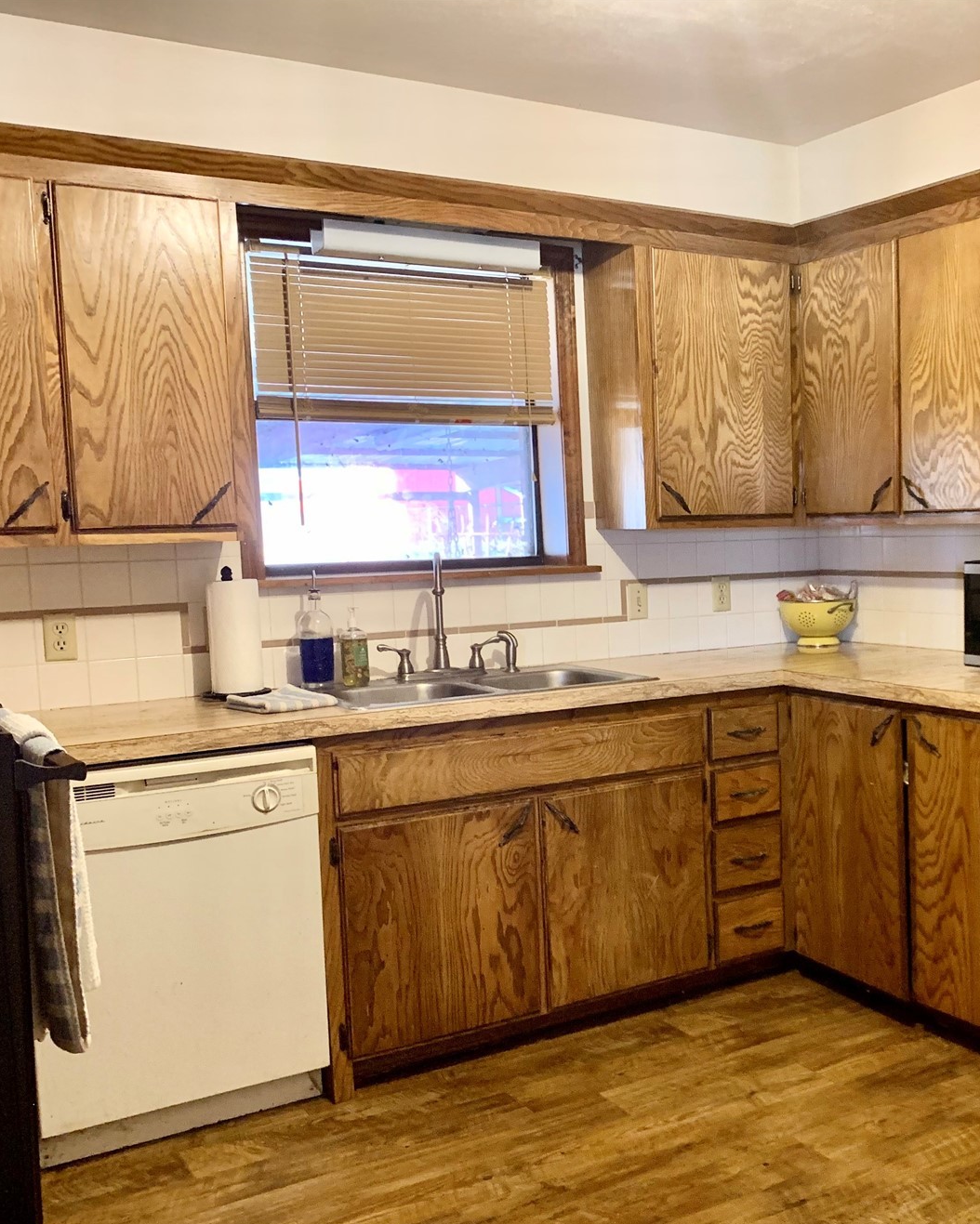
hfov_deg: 38.9
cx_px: 757
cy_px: 665
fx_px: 1341
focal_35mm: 37
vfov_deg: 49.0
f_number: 1.8
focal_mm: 4.25
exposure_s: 1/30
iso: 500
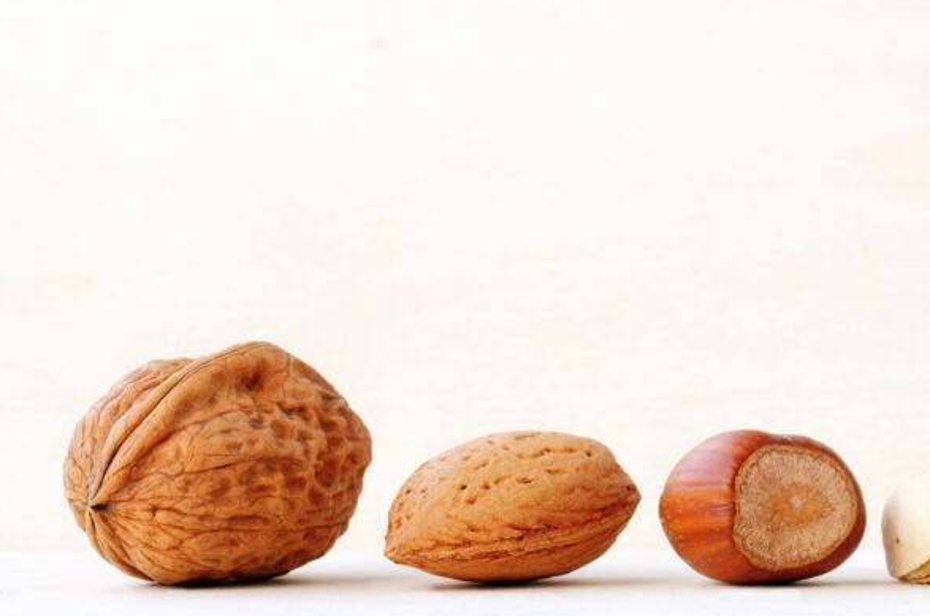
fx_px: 4590
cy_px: 307
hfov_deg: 11.6
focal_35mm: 178
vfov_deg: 7.7
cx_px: 548
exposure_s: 1/1.67
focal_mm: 100
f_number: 18
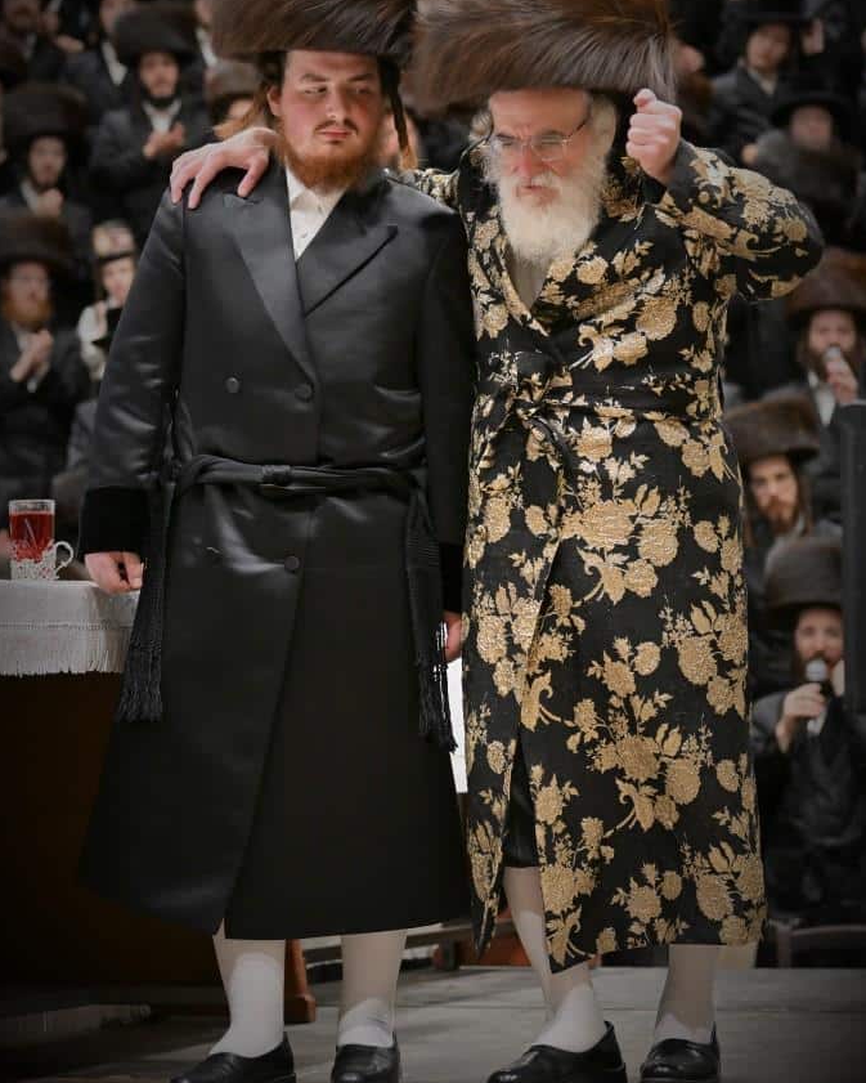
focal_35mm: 80
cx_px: 436
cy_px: 485
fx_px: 2563
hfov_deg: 19.2
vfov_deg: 23.8
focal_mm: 70
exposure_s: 1/250
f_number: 2.8
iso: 400
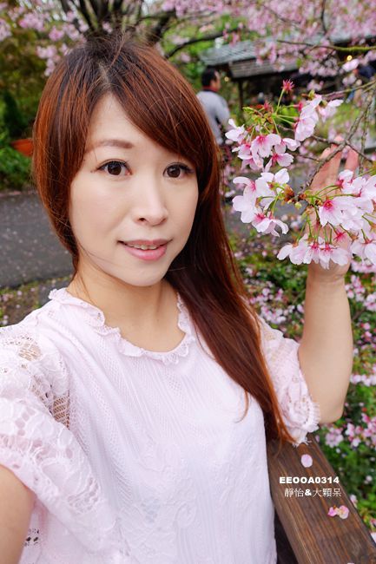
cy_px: 282
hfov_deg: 53.1
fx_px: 376
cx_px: 188
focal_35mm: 24
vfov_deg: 73.8
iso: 125
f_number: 2.8
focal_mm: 8.8
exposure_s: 1/320
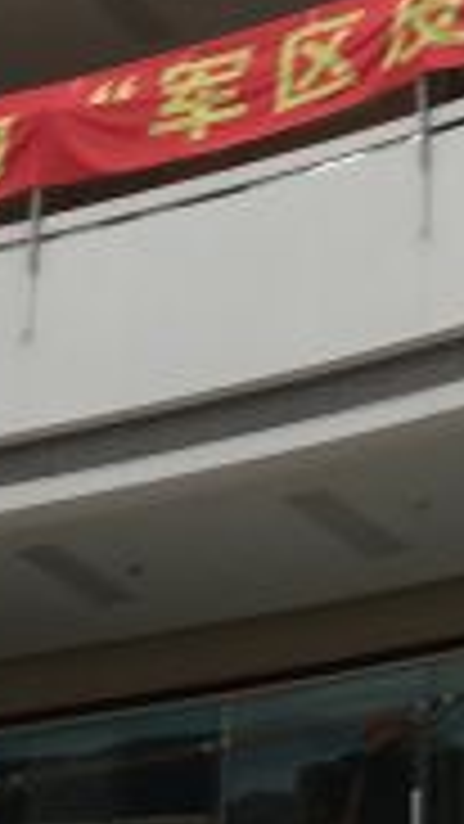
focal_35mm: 121
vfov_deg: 17.6
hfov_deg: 9.9
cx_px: 466
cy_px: 176
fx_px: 2645
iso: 32
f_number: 2.2
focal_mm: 4.15
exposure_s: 1/100
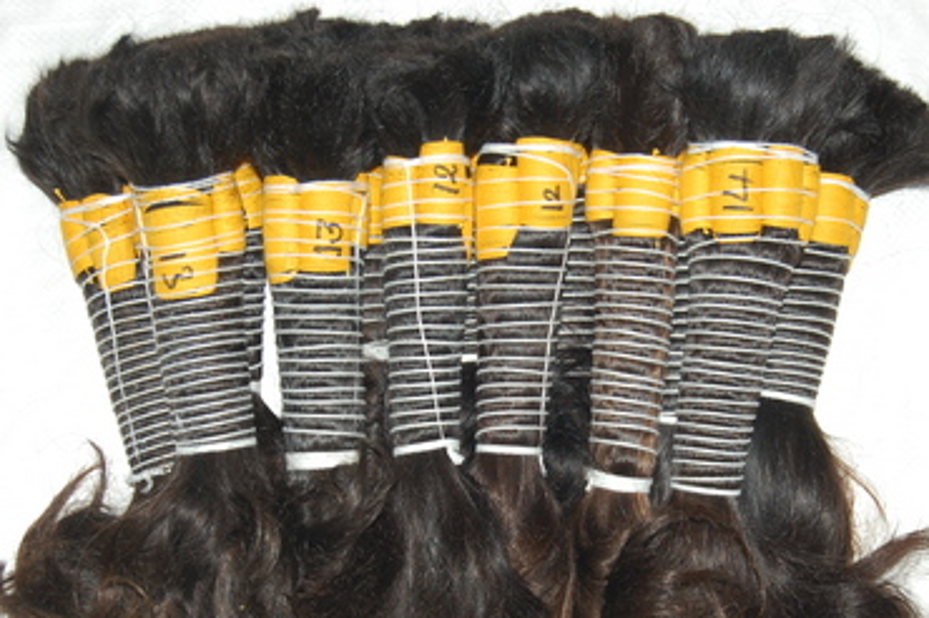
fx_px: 1985
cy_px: 407
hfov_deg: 26.3
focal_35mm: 77
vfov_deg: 17.6
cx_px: 507
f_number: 7.1
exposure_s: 1/100
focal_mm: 38
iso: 400
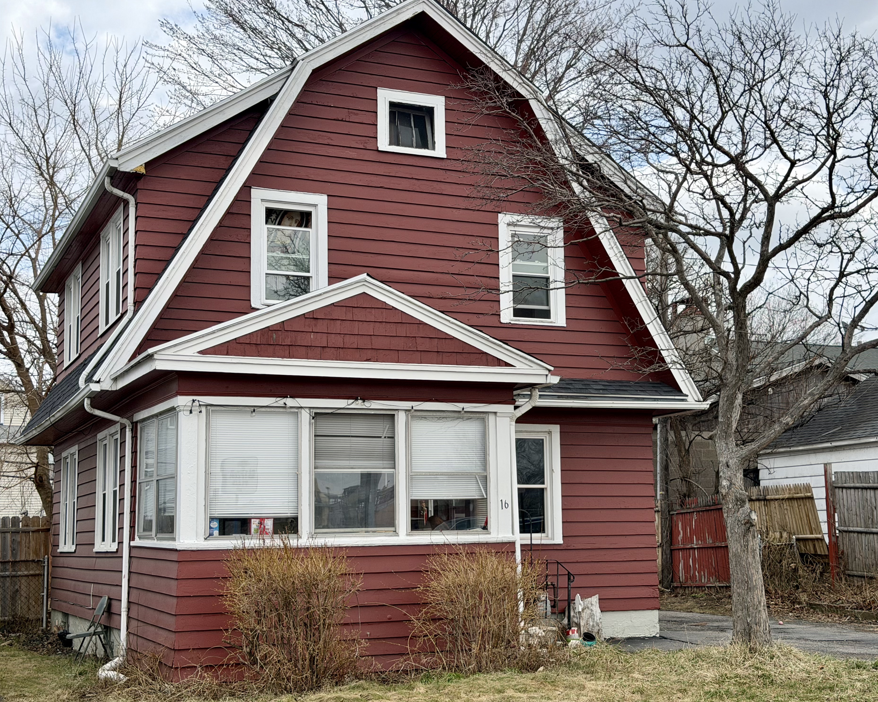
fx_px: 1325
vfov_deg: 29.7
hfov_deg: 36.6
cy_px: 356
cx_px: 477
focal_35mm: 51
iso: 80
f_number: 1.78
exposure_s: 1/2088
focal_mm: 6.76
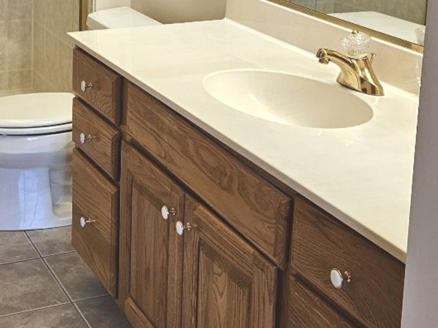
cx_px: 119
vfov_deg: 26.6
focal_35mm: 52
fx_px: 658
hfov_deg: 36.1
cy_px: 6
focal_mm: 5.4
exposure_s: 1/120
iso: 160
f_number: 1.8
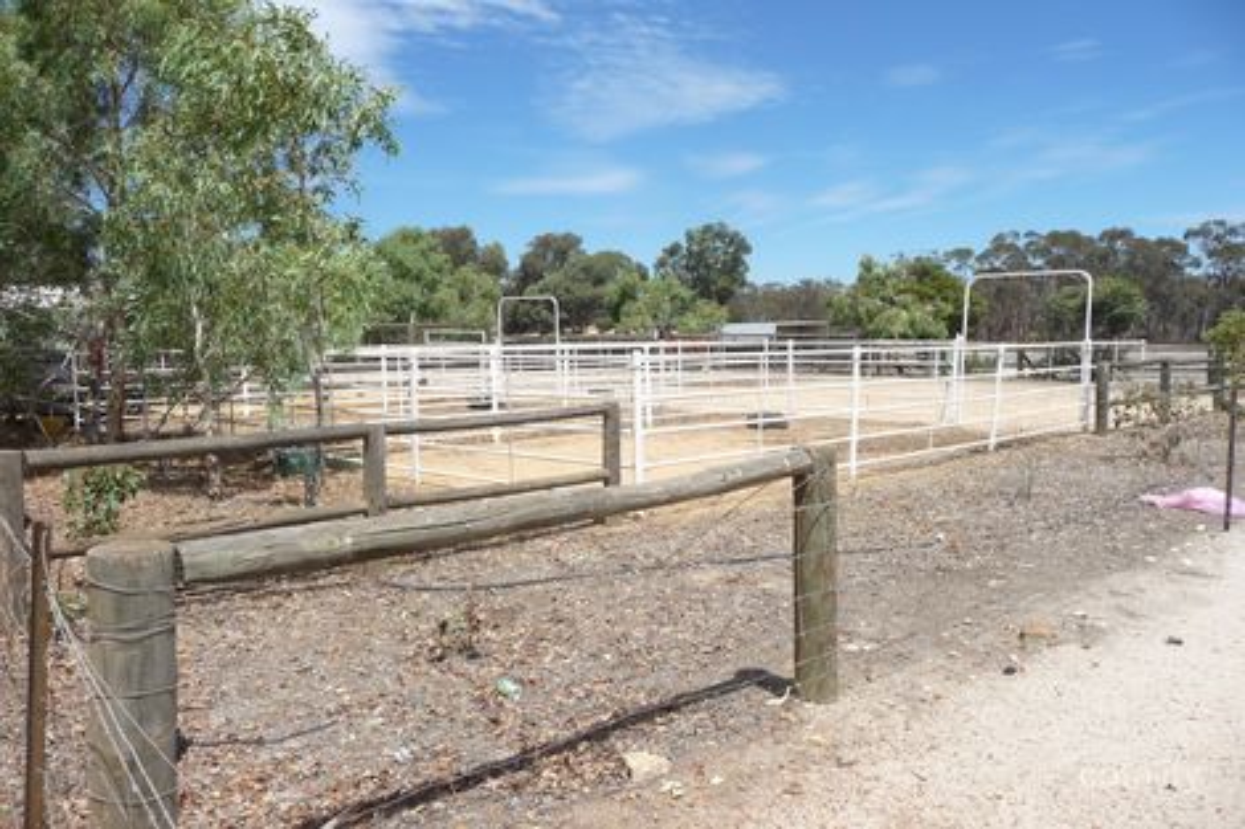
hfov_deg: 65.5
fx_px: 968
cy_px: 414
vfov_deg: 46.4
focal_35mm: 28
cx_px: 622
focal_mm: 4.7
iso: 100
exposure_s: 1/250
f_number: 8
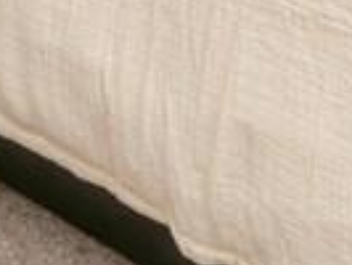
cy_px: -490
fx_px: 855
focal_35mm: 84
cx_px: 386
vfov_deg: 11.6
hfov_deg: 22.0
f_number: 8
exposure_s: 1/60
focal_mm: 7
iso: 200
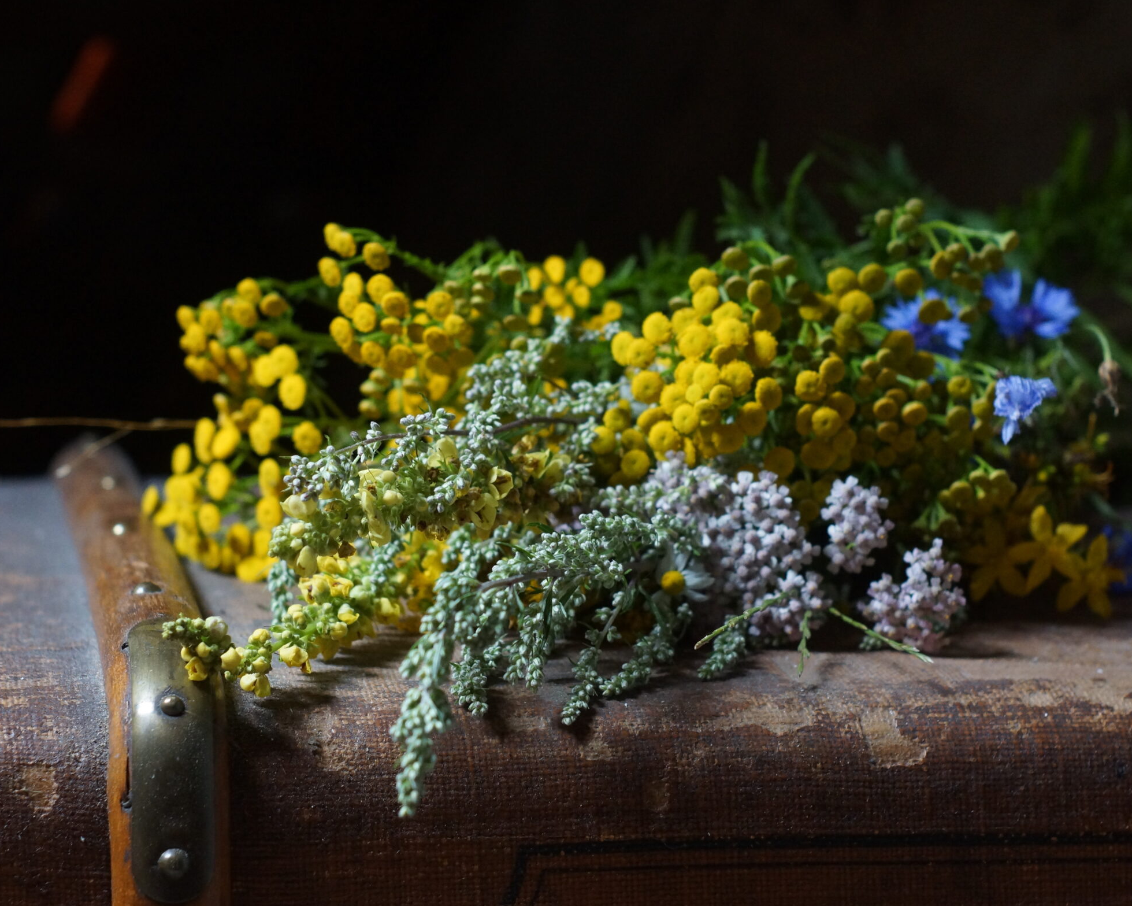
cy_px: 451
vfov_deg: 16.7
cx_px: 567
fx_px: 3082
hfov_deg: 20.8
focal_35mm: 92
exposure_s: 1/80
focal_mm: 50
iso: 1000
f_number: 4
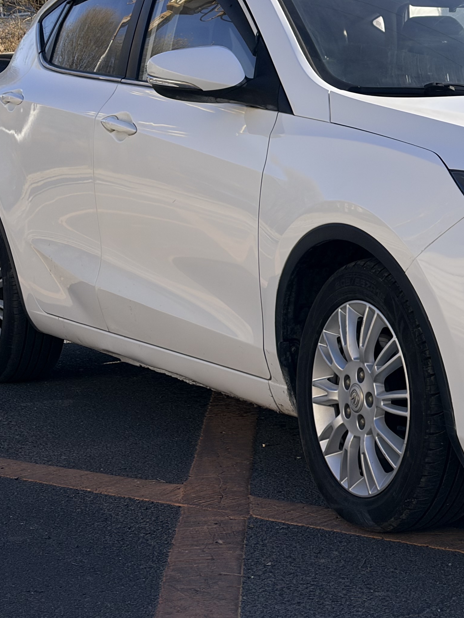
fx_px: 1823
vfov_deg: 19.2
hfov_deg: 14.2
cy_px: 173
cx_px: 517
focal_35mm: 102
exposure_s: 1/3125
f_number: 1.6
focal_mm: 5.96
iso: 40
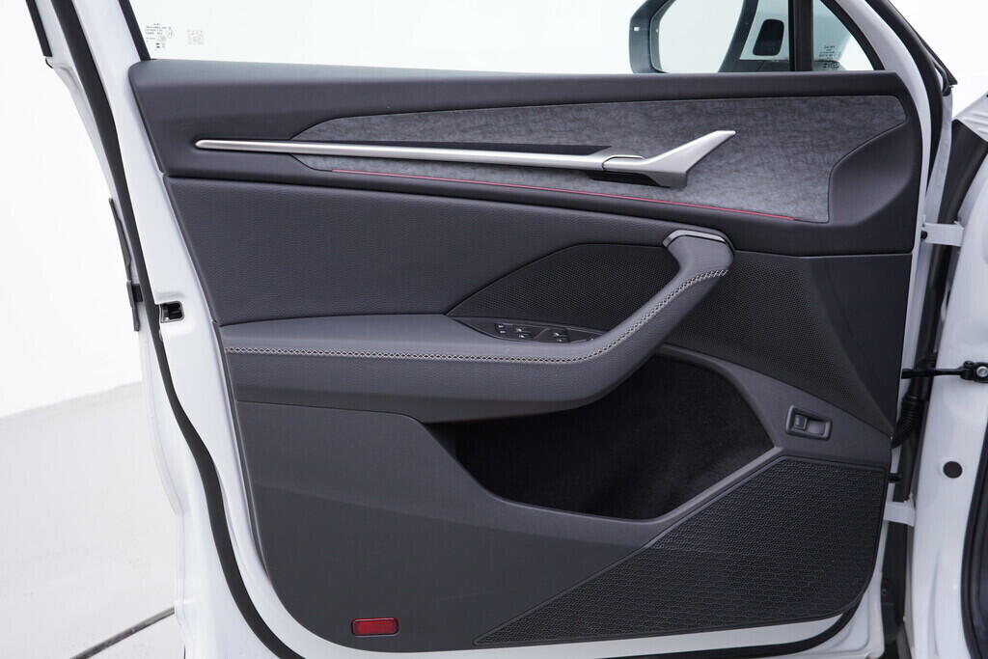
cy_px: 330
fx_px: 988
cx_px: 494
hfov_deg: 53.1
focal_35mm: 36
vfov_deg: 36.9
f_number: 3.2
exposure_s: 1/50
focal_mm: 24
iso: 125
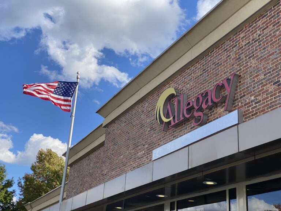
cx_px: 140
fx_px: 422
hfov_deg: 36.8
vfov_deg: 28.0
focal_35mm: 52
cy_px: 106
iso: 20
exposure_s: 1/1170
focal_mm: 6
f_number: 2
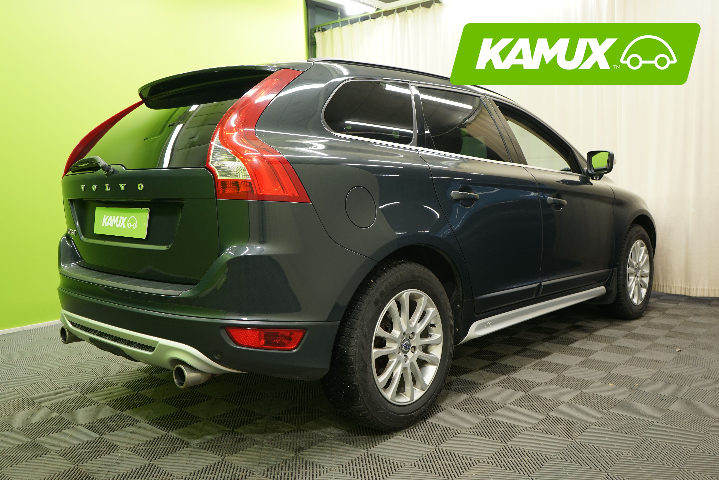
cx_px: 360
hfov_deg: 61.9
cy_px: 240
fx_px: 599
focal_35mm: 30
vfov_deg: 43.6
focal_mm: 30
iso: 320
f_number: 5
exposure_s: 1/13
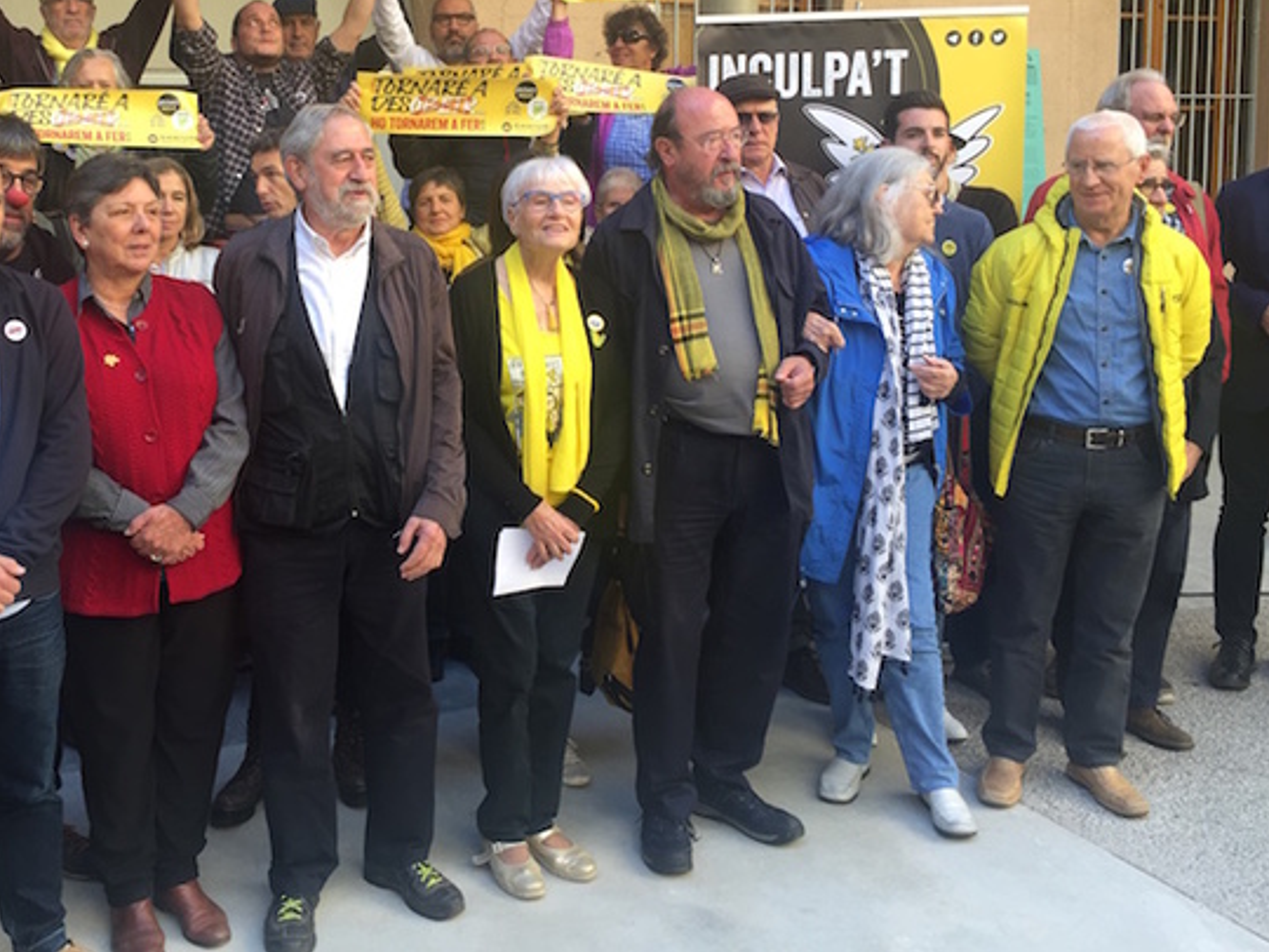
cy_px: 314
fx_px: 1430
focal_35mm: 39
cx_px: 435
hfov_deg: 47.2
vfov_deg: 36.4
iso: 32
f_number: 2.2
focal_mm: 4.15
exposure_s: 1/103
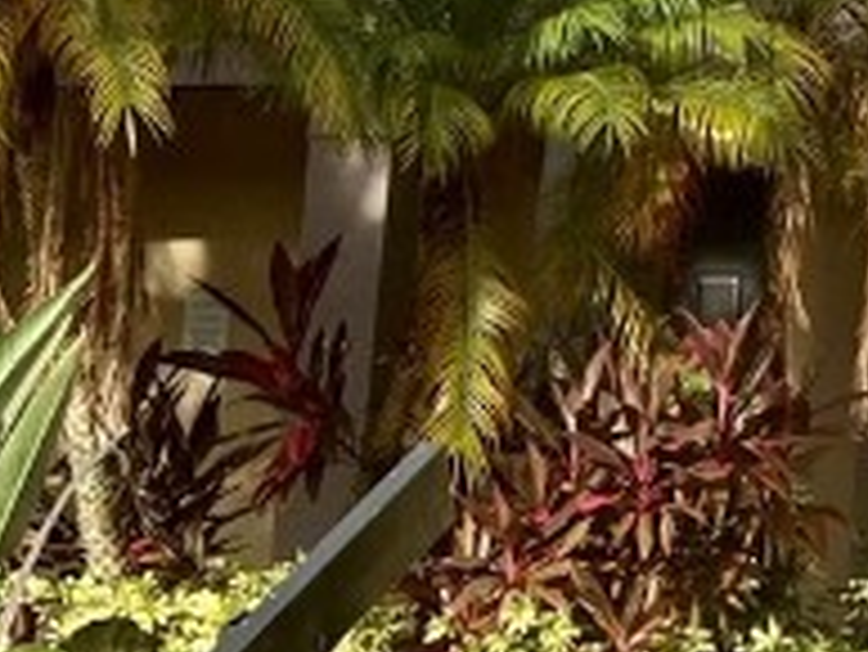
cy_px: -310
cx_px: 1570
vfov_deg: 10.4
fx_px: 3463
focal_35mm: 138
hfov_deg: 12.9
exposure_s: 1/3831
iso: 50
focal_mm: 5.7
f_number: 1.5
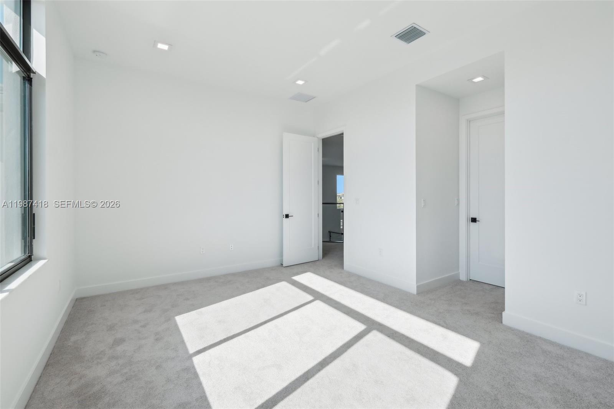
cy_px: 204
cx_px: 307
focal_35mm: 15
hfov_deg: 100.4
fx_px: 256
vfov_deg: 77.3
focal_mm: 10
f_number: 8
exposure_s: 1/500
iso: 400
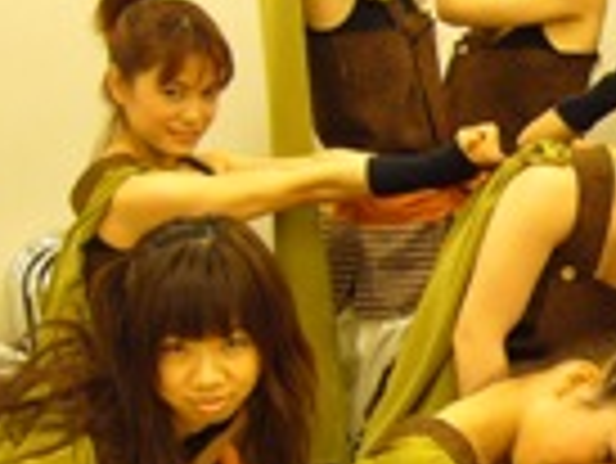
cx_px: 785
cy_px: 360
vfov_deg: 12.9
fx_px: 2048
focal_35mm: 115
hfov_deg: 16.3
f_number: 2.8
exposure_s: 1/15
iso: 125
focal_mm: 5.8
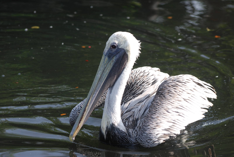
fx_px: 1318
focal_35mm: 202
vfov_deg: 6.8
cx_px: 117
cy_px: 78
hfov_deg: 10.1
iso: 100
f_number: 6.3
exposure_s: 1/200
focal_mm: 135
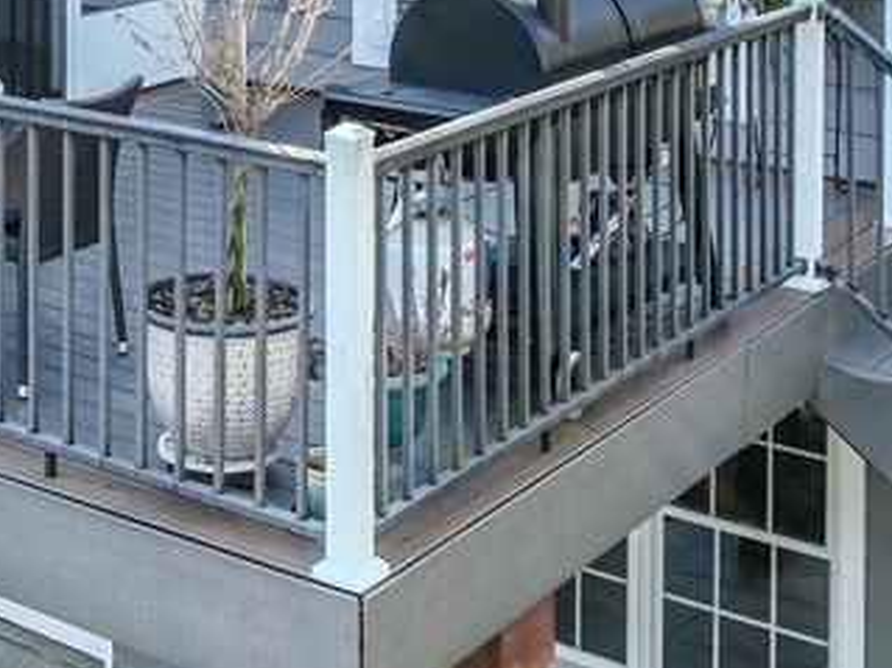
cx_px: 67
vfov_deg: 17.6
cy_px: -273
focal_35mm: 77
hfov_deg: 24.5
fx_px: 1983
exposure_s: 1/1250
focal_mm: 12.29
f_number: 2.8
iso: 330
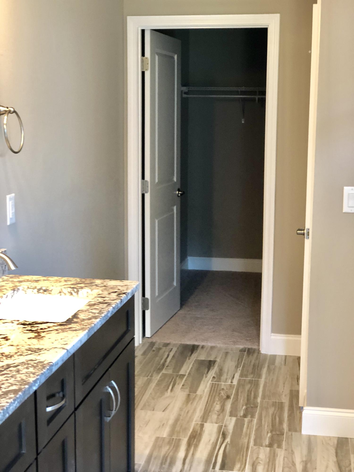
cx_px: 177
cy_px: 236
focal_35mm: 57
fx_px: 777
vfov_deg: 33.8
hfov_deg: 25.7
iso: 200
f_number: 2.8
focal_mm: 6.6
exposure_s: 1/30
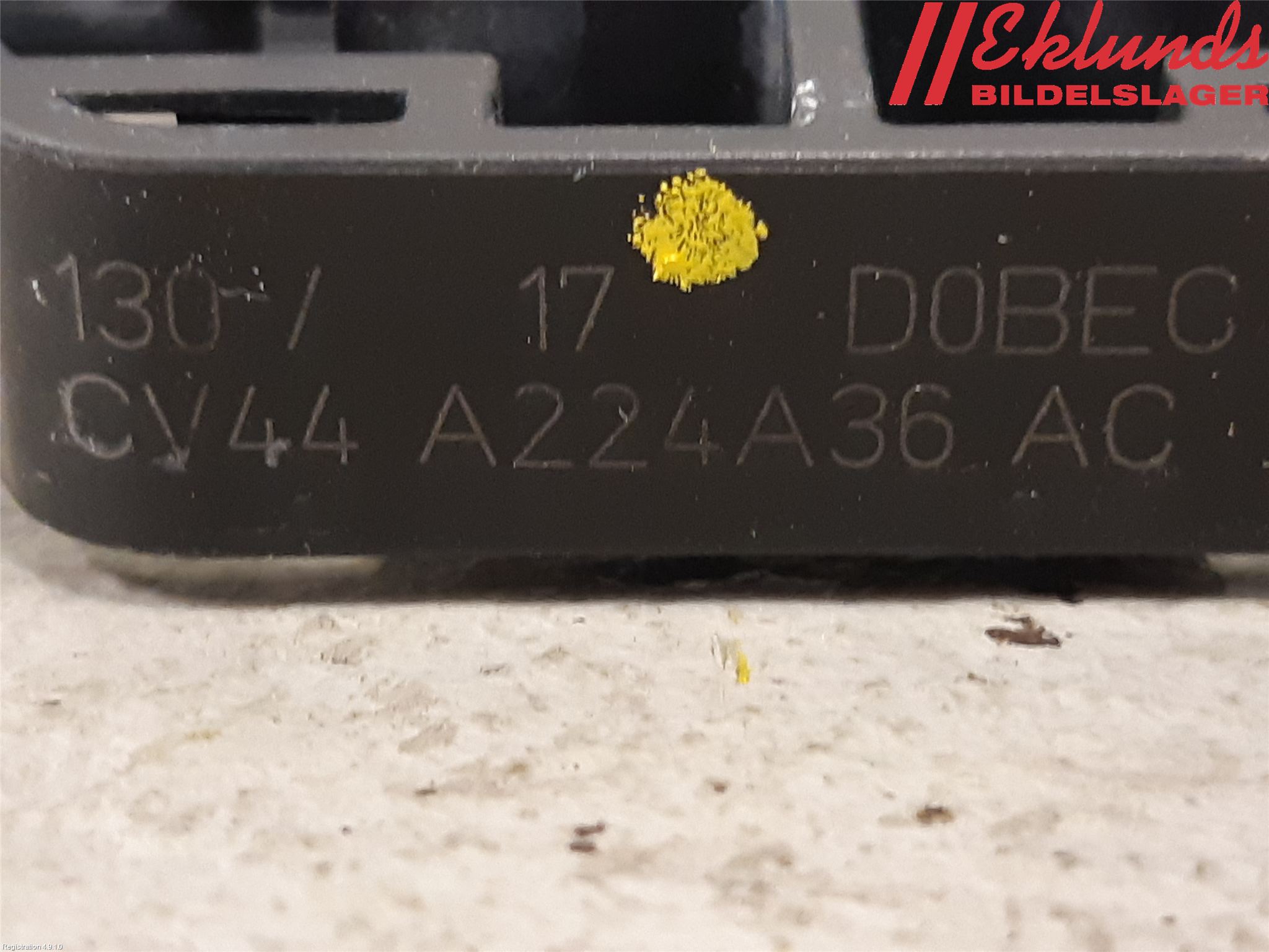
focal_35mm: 26
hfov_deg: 67.3
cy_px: 476
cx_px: 634
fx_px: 953
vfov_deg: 53.1
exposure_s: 1/25
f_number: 1.7
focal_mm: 3.93
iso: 250
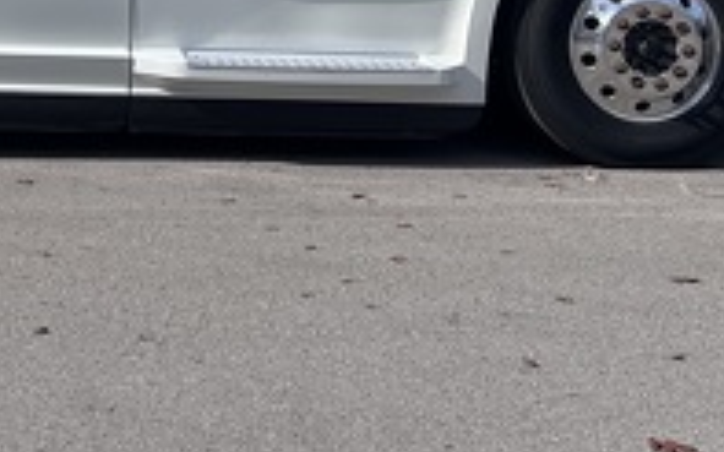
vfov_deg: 14.3
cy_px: -272
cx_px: -136
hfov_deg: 22.7
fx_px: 1657
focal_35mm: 84
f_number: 1.5
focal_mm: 5.7
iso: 50
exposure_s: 1/5076
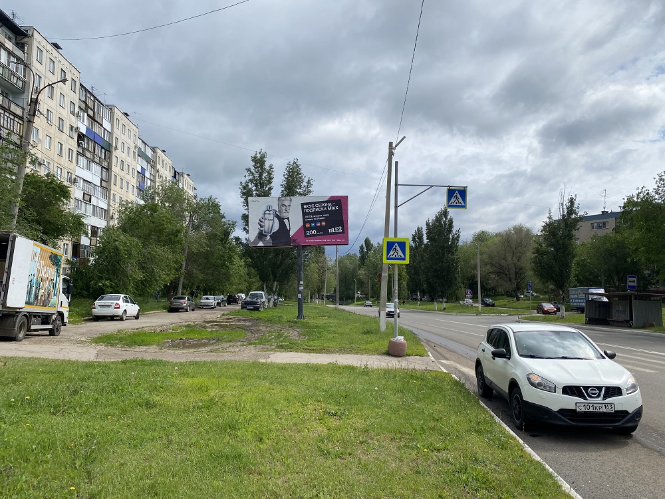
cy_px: 250
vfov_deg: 53.1
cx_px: 332
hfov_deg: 67.3
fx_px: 499
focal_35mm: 26
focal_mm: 4.25
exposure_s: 1/5236
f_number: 1.8
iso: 32
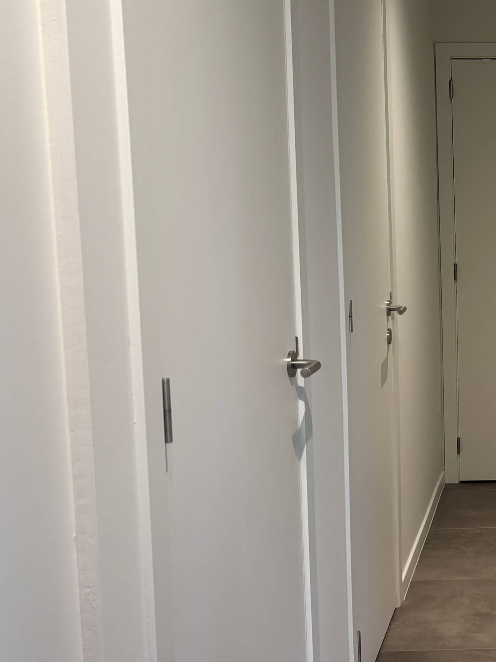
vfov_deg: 38.2
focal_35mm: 50
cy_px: 318
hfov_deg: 26.4
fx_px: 955
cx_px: 571
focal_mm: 5.96
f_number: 1.6
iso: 125
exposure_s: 1/50
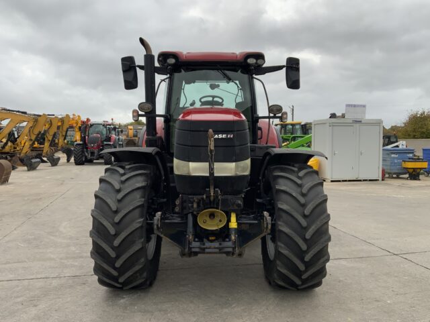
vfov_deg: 48.2
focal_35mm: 29
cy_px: 161
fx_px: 360
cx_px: 215
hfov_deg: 61.7
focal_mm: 3
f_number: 1.8
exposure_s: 1/251
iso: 16
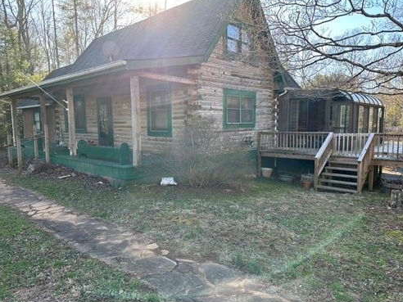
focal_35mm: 25
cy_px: 154
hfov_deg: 69.4
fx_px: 291
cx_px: 196
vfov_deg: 54.9
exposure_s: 1/393
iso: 80
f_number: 1.78
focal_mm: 6.86
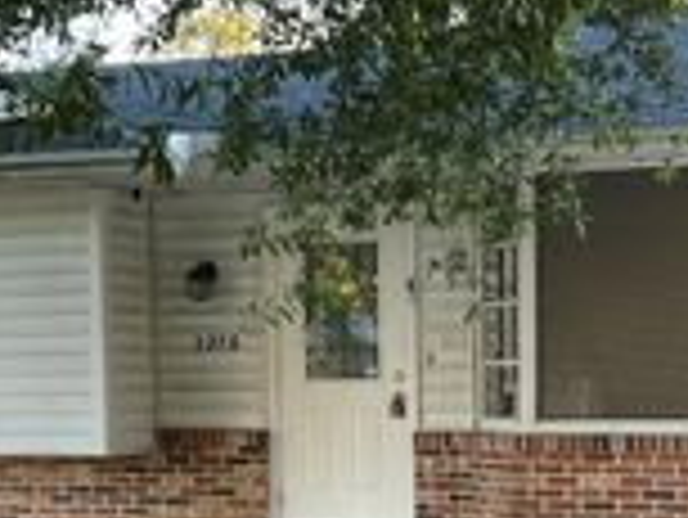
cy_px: 457
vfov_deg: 17.2
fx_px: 1691
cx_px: 531
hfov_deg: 22.7
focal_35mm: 85
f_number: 1.5
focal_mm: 5.7
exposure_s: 1/121
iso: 40
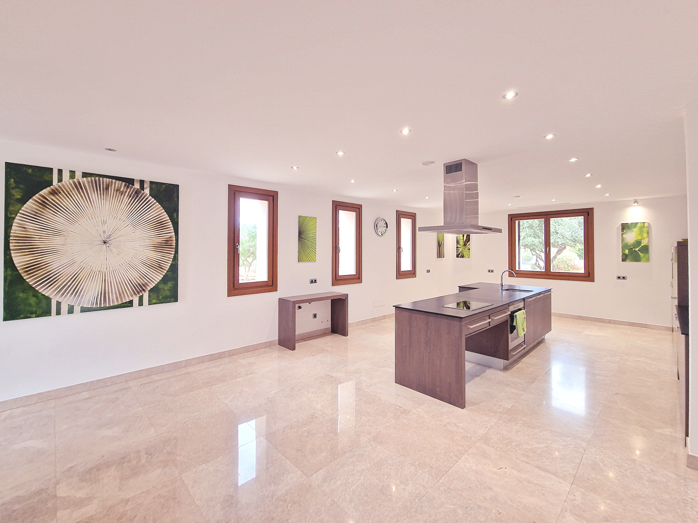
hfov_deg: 106.2
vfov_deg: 89.9
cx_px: 349
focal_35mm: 13
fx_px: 262
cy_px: 262
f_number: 2.2
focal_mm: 2.2
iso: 64
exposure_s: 1/50
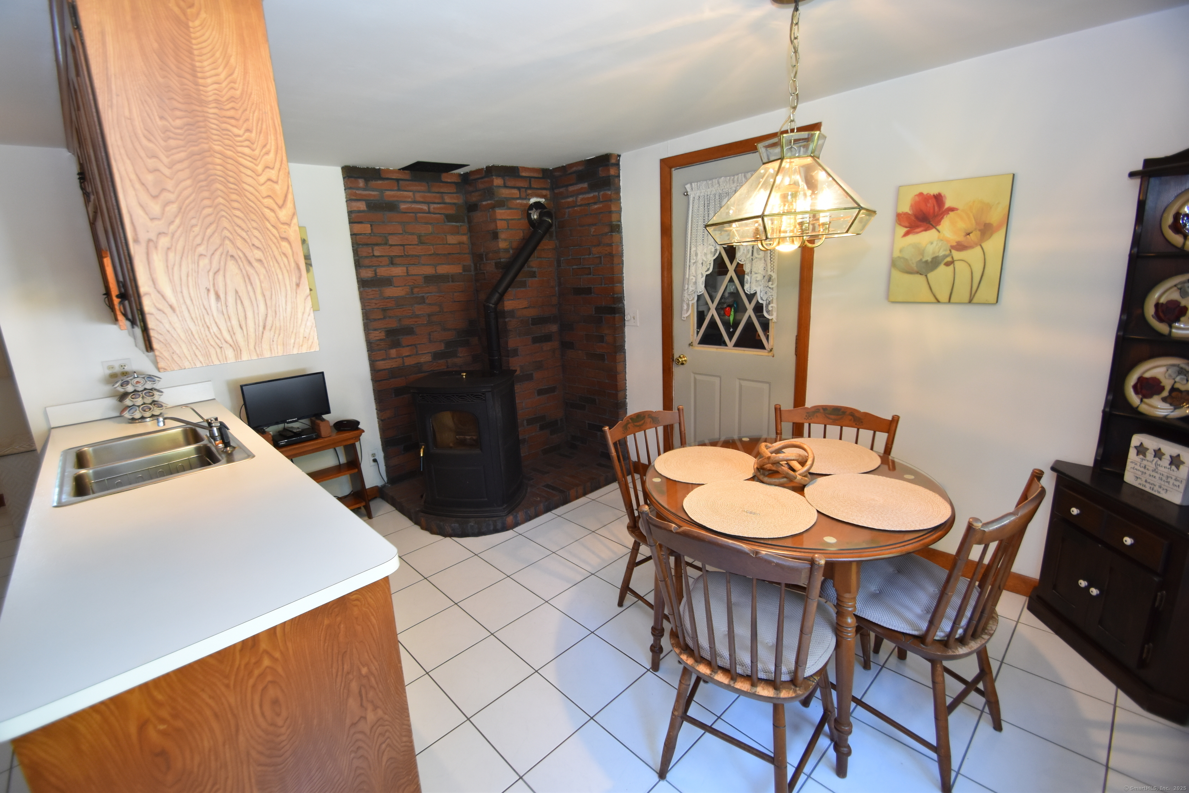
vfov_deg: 77.3
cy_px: 396
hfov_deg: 100.4
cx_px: 594
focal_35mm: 15
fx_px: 495
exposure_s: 1/60
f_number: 4
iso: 640
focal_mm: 10
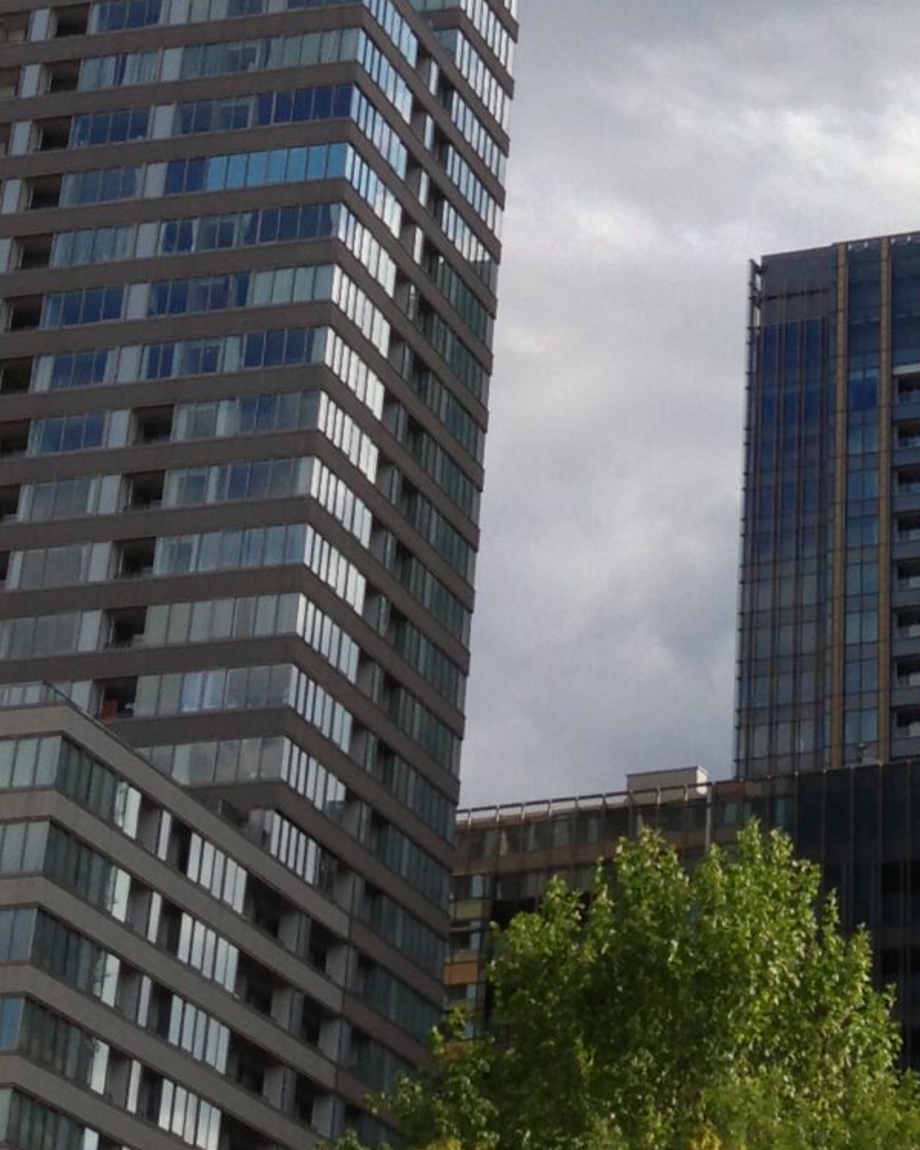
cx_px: 929
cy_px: -635
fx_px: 3744
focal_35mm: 110
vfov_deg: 15.9
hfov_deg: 13.8
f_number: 2.4
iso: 50
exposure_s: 1/1004
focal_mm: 4.13
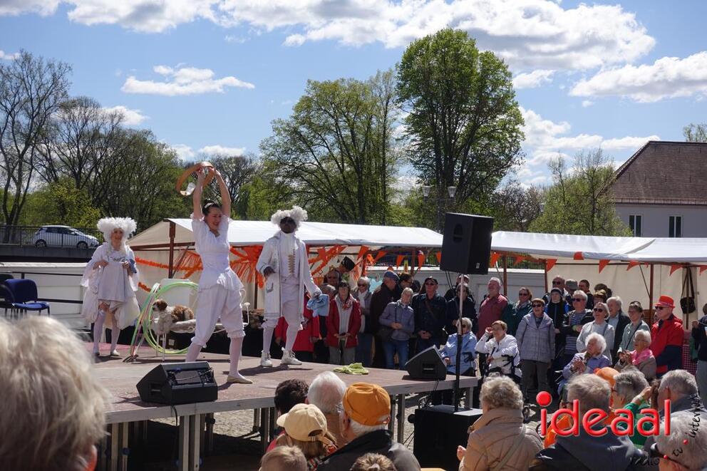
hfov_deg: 28.8
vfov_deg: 19.4
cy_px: 236
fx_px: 1374
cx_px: 354
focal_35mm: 70
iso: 125
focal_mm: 25.7
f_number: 5.6
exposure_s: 1/800
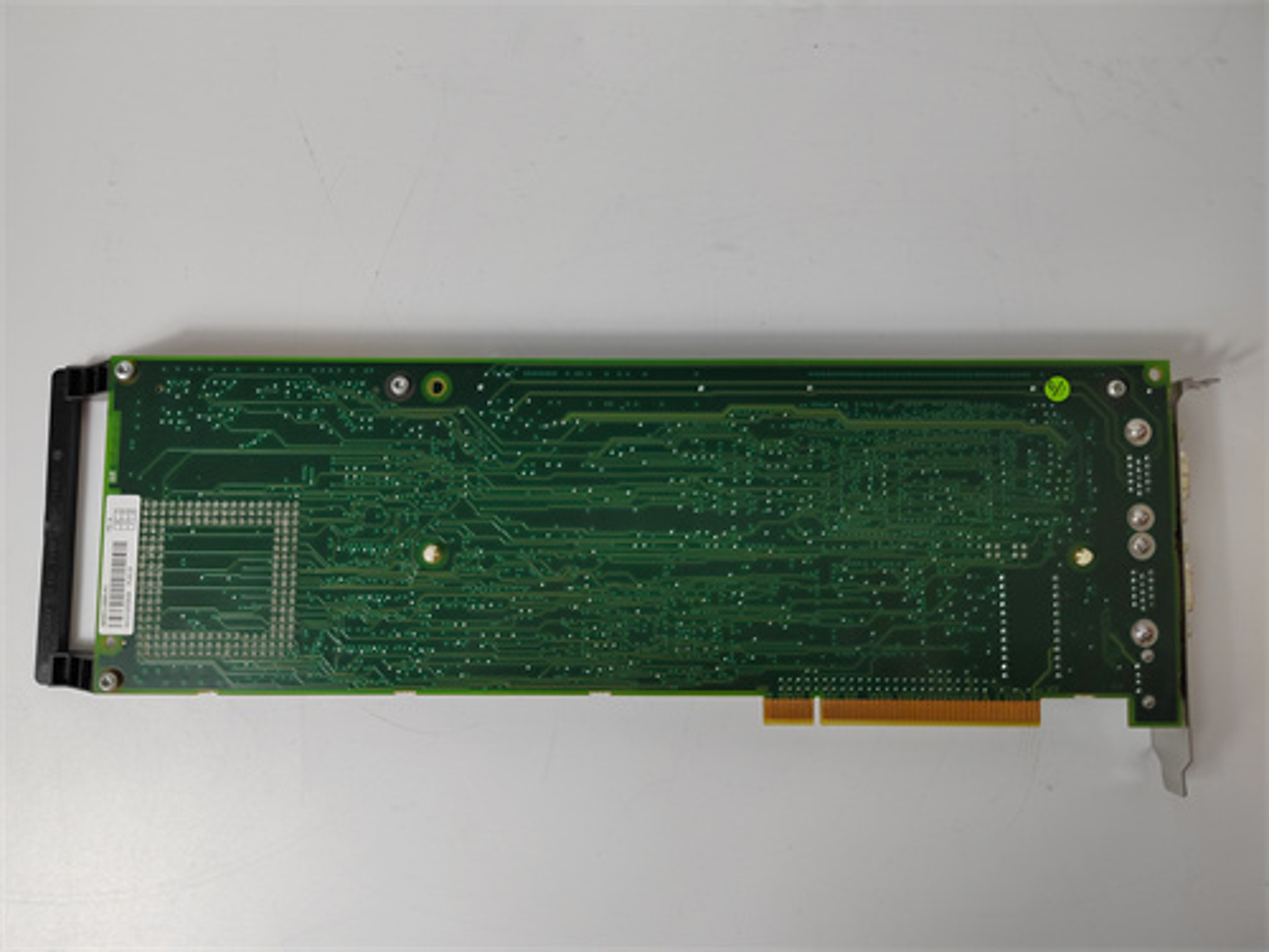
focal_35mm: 23
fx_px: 843
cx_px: 634
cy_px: 476
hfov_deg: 73.9
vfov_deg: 58.9
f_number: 1.9
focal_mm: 5.52
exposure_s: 1/100
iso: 328
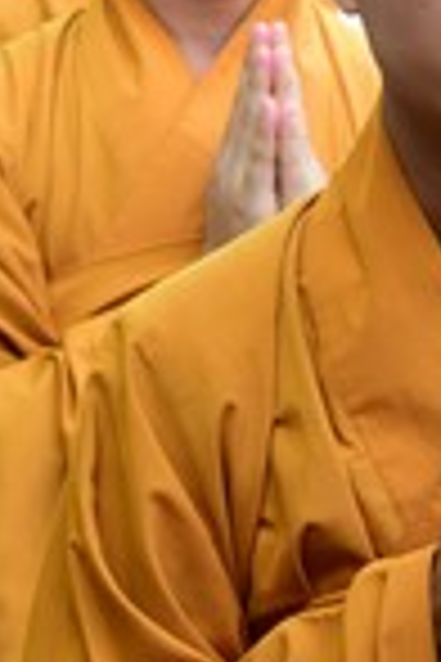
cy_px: 252
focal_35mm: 291
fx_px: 5347
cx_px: 531
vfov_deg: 7.1
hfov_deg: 4.7
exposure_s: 1/50
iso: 400
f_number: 5.6
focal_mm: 66
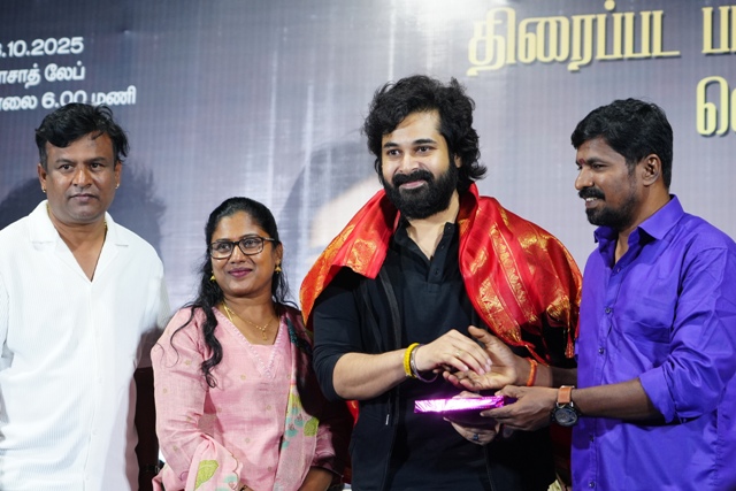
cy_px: 246
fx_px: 2024
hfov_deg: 20.6
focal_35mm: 99
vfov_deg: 13.8
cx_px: 368
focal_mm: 66
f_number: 4
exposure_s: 1/160
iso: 1250
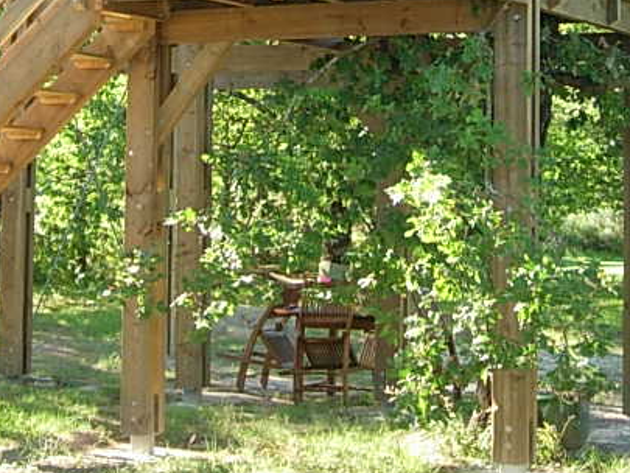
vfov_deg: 15.0
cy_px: -42
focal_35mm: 96
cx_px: 331
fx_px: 1748
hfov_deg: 20.4
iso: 79
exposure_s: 1/136
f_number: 2.8
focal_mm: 7.8
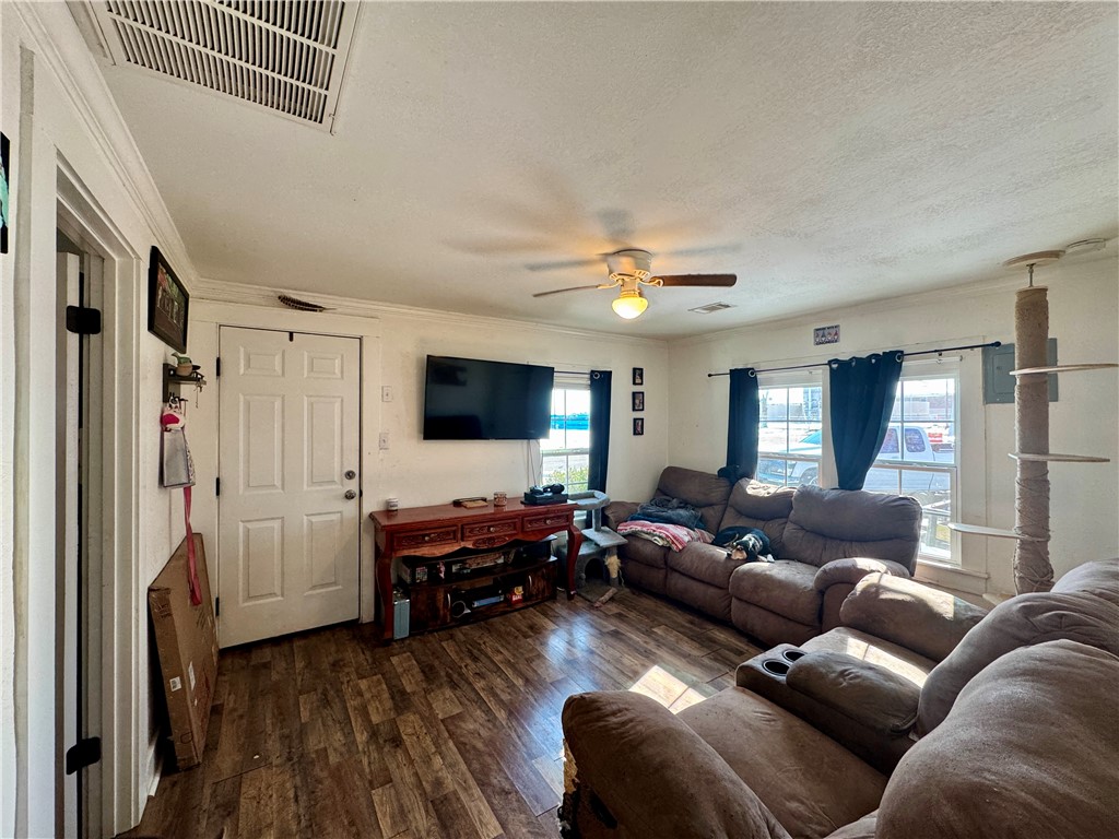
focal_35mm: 14
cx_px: 560
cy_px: 420
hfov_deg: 102.1
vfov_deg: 85.7
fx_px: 453
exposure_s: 1/120
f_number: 2.2
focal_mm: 2.22
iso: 160
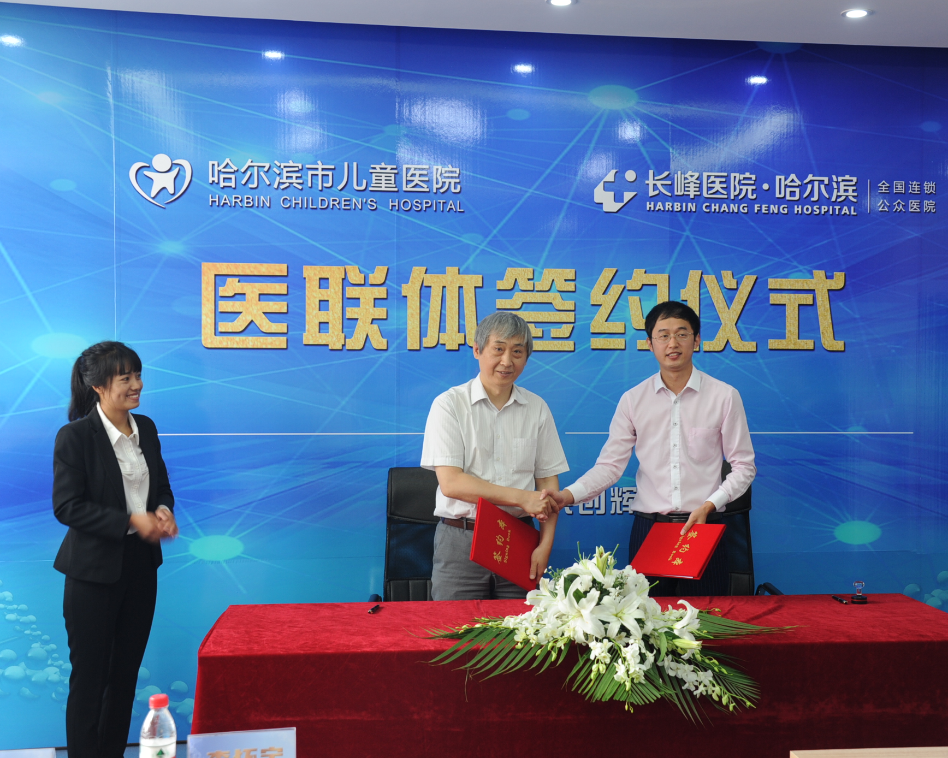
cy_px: 381
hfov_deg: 40.2
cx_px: 548
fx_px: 1290
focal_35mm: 46
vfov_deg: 32.7
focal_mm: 40
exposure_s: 1/25
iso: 500
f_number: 5.6
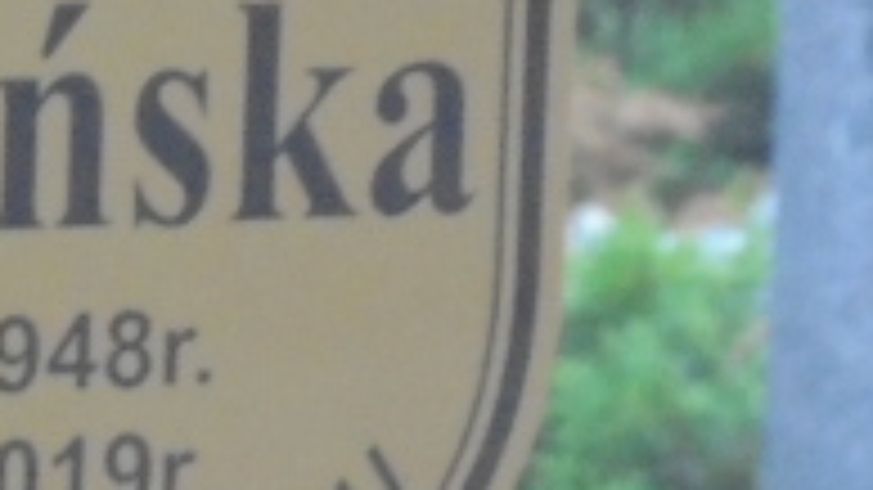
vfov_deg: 2.2
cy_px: 63
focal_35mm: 560
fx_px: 12960
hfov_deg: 3.9
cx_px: 202
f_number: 6.5
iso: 800
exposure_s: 1/60
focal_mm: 27.6
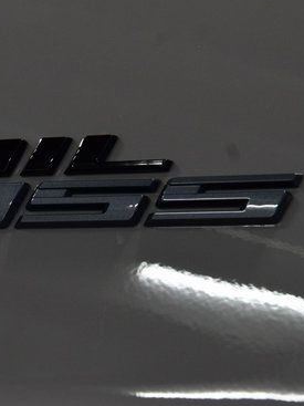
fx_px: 1652
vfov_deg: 14.0
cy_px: 174
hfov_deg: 10.4
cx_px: 9
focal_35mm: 141
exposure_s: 1/125
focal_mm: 56
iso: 1600
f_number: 9
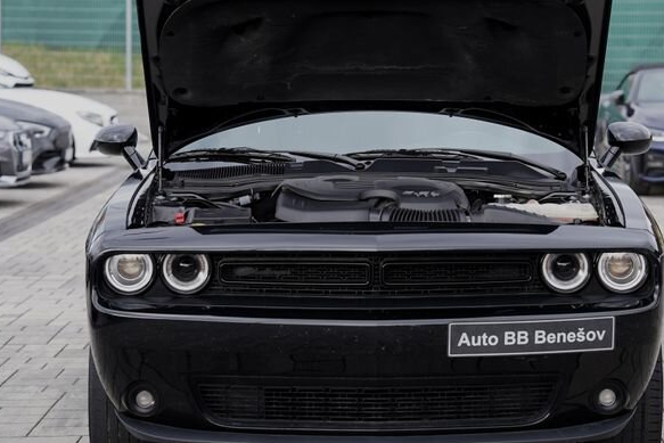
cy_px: 187
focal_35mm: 123
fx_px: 2269
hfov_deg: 16.6
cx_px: 375
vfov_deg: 11.1
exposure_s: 1/100
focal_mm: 70
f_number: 3.2
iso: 100
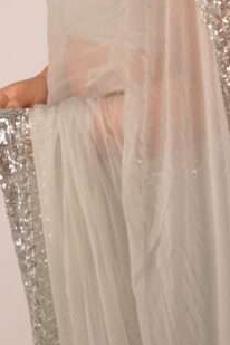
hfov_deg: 13.4
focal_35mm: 102
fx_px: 977
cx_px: 119
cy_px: -26
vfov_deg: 19.3
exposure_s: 1/100
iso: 4000
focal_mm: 35
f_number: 2
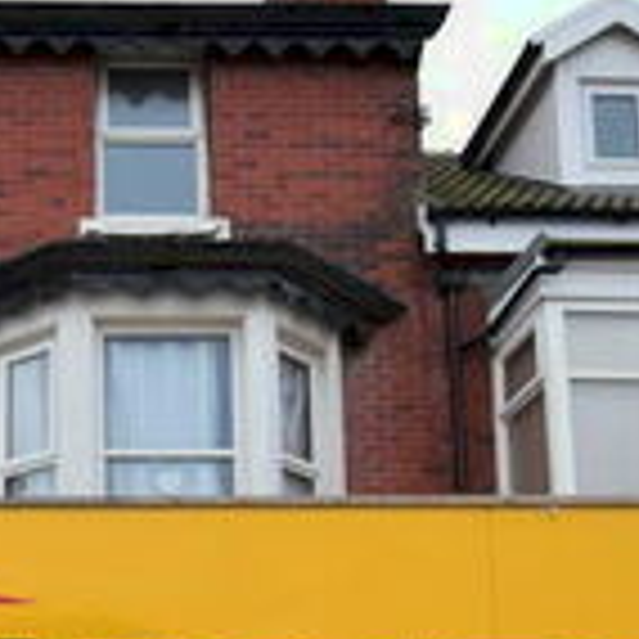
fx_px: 1316
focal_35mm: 63
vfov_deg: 24.9
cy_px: 745
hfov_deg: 25.5
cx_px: -45
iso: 100
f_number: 5
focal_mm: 10
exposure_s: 1/80
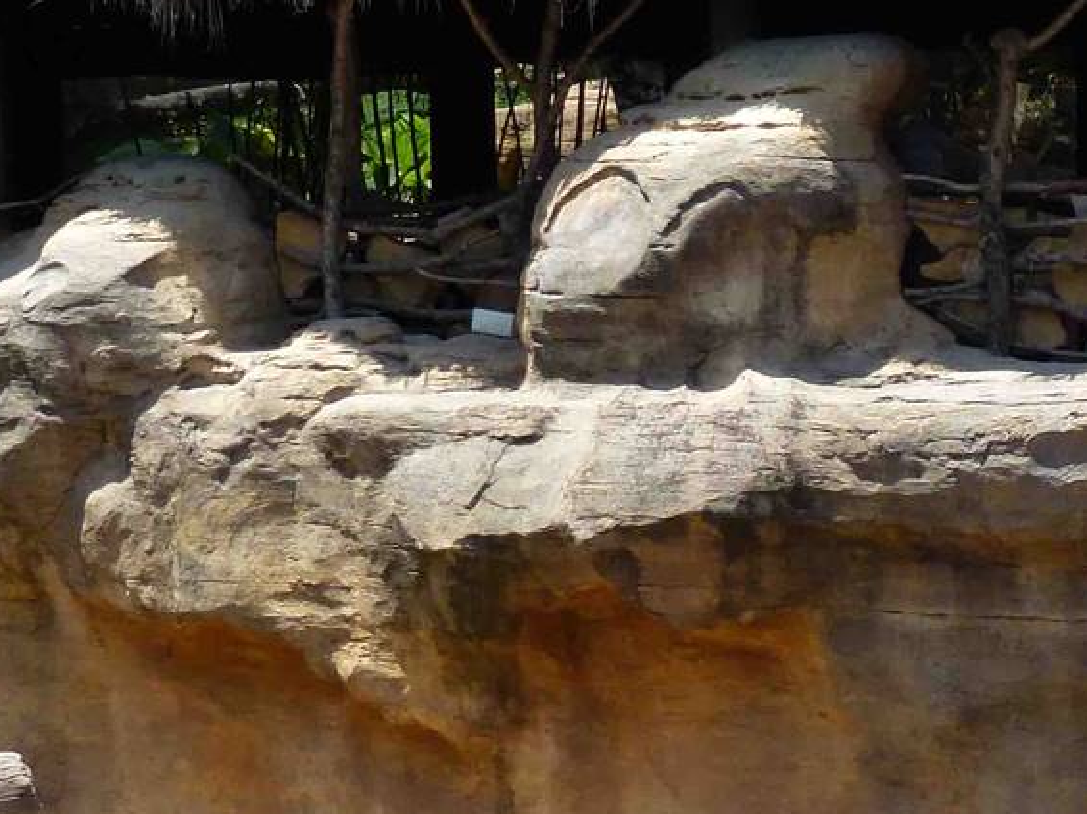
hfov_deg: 16.4
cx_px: 1268
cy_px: 737
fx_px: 3641
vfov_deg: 12.7
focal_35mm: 116
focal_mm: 7.4
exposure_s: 1/400
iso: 100
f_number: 3.9
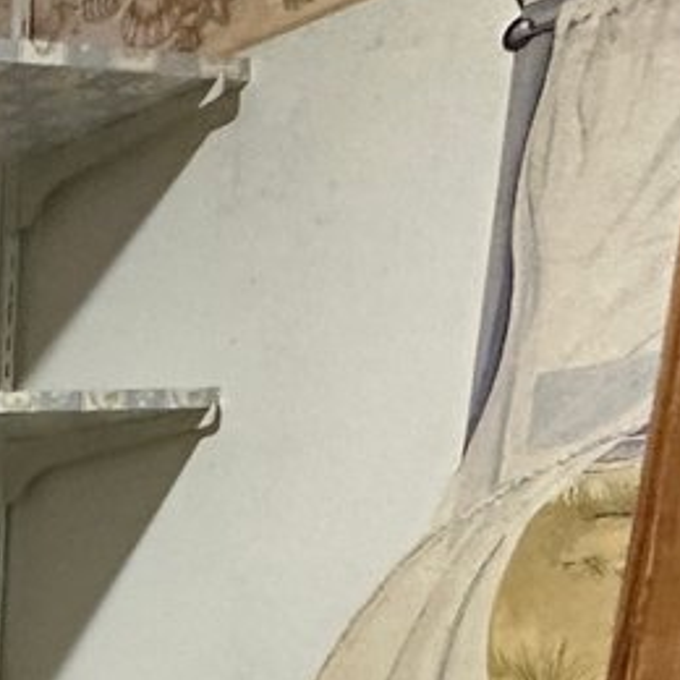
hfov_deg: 18.8
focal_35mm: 72
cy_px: 1123
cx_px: -522
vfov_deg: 19.6
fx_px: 1600
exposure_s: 1/60
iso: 400
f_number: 2.2
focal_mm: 2.22
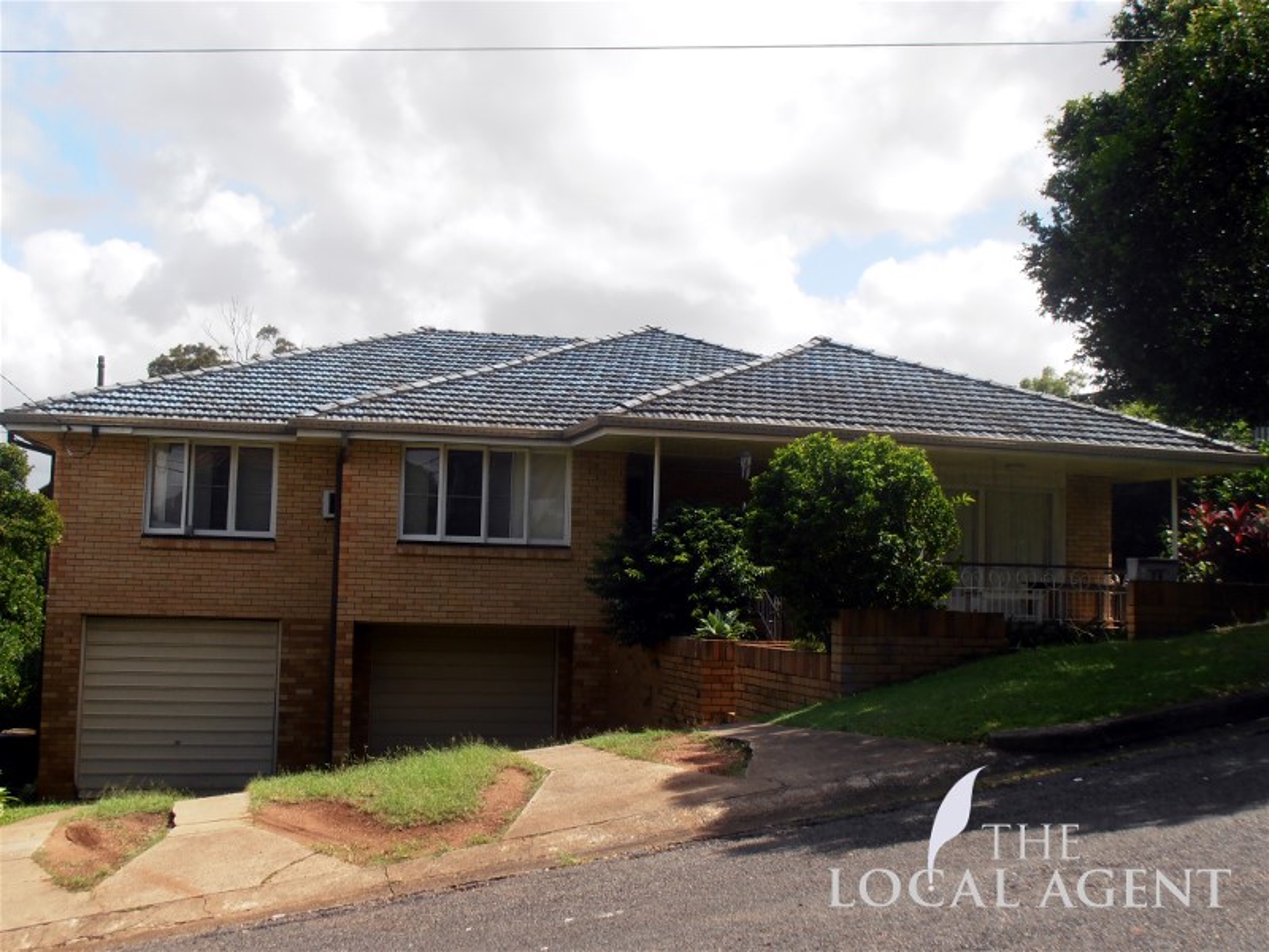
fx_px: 1613
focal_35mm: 44
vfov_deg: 32.9
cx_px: 634
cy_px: 476
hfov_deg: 42.9
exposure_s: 1/100
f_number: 11
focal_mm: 7.87
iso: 80
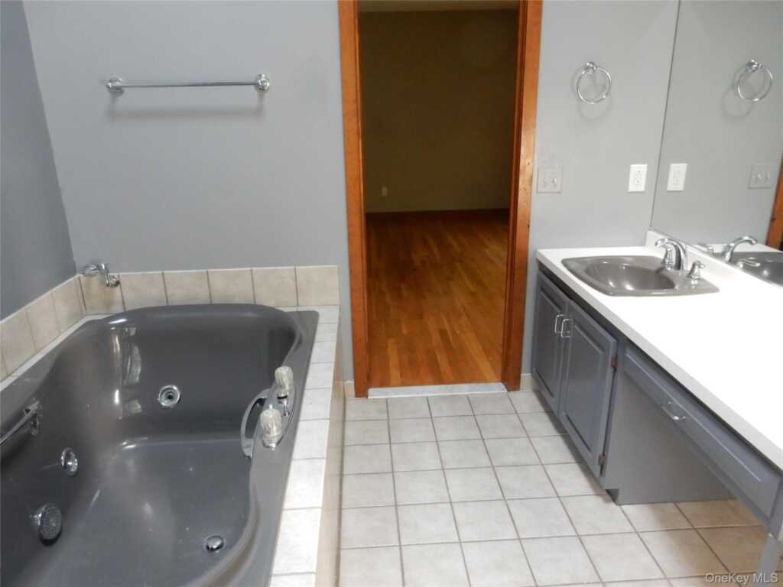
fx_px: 565
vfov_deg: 54.9
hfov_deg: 69.4
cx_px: 392
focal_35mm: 25
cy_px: 294
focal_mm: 4.5
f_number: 3.7
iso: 360
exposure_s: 1/30
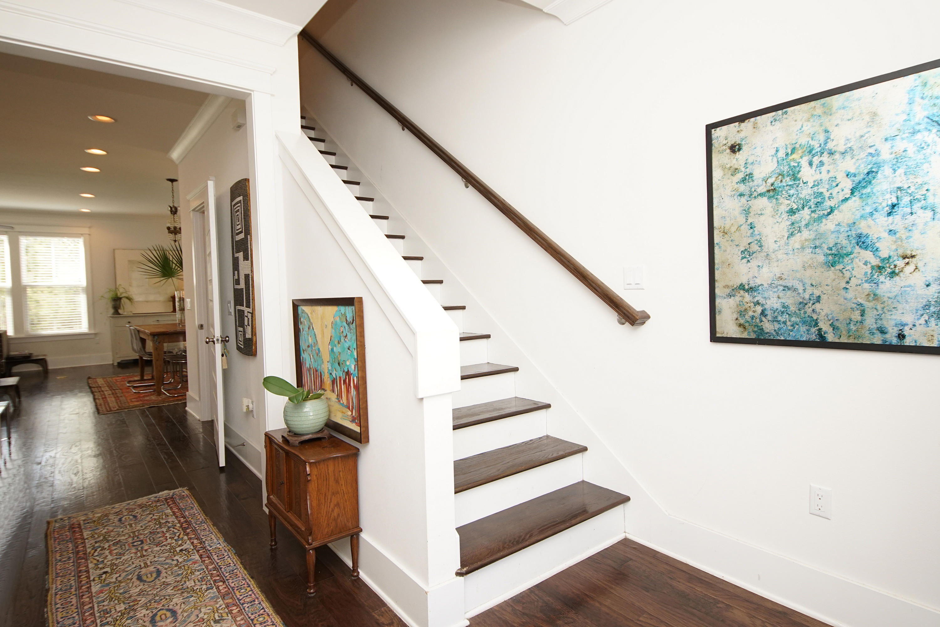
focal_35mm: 18
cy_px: 314
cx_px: 470
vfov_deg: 67.4
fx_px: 470
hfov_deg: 90.0
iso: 640
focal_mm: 12
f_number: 4.5
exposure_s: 1/160
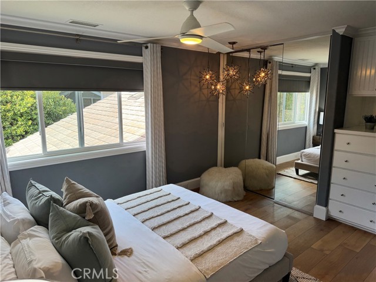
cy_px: 141
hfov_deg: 71.6
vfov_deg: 56.8
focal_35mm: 24
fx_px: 261
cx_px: 188
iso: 80
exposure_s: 1/120
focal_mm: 6.76
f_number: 1.78
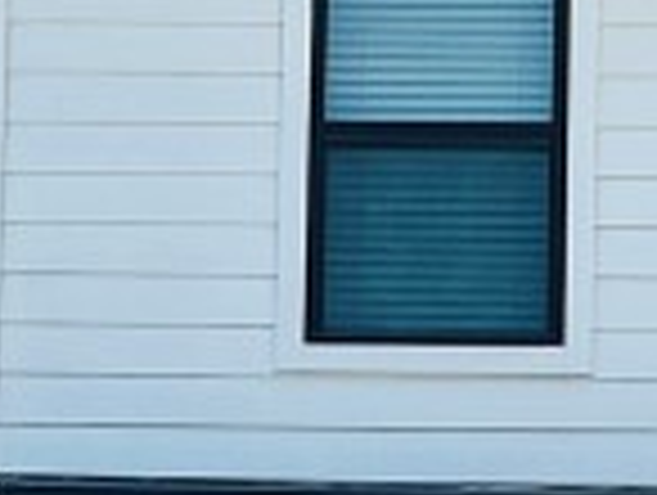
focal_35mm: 168
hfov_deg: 11.7
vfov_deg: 8.4
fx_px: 3194
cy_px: 968
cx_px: 459
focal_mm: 6.86
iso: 80
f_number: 1.78
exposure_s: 1/5525
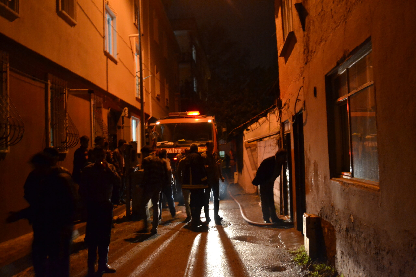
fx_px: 381
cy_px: 138
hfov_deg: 57.2
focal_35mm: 33
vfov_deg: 40.0
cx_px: 208
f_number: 3.5
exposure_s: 1/13
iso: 3200
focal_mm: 22
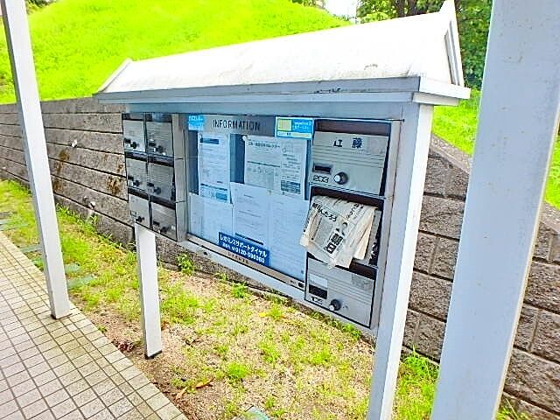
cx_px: 280
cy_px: 210
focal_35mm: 21
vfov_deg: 63.4
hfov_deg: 79.0
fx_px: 340
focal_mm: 3.7
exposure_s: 1/60
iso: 125
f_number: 3.5
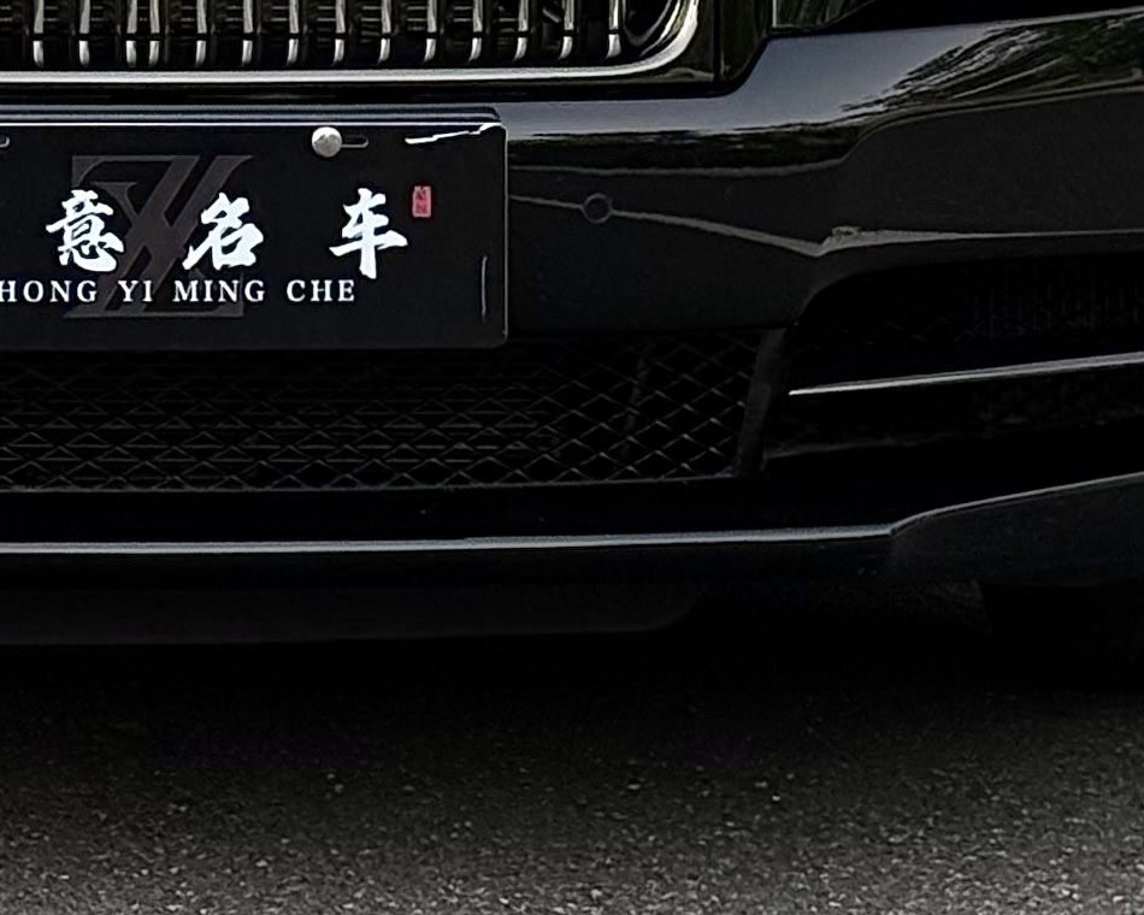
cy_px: -498
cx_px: 89
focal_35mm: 169
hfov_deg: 11.3
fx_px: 5722
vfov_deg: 8.9
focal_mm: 6.76
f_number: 1.78
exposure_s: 1/242
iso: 100
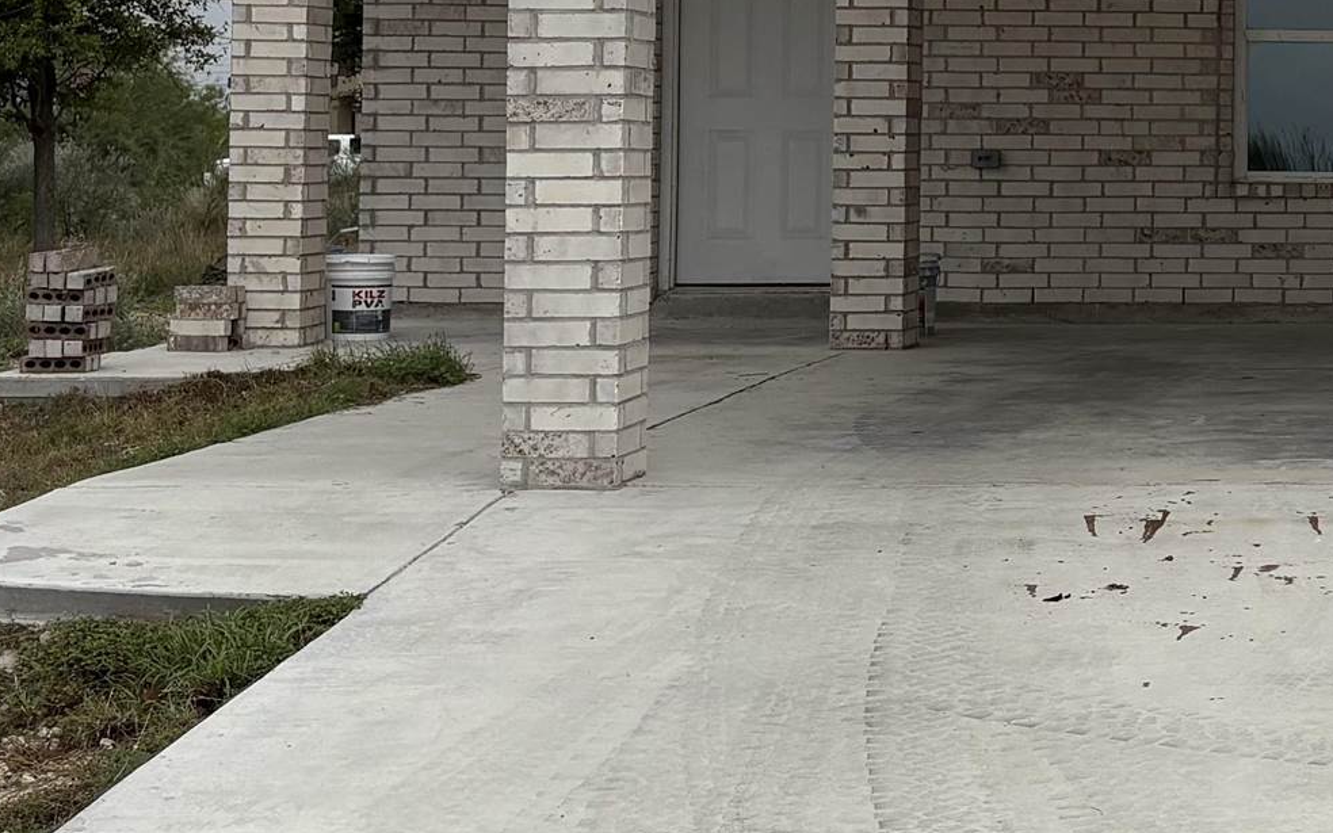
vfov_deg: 15.0
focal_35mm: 86
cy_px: 35
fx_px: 3124
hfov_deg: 22.1
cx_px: 1632
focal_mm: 5.96
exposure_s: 1/6993
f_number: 1.6
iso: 50
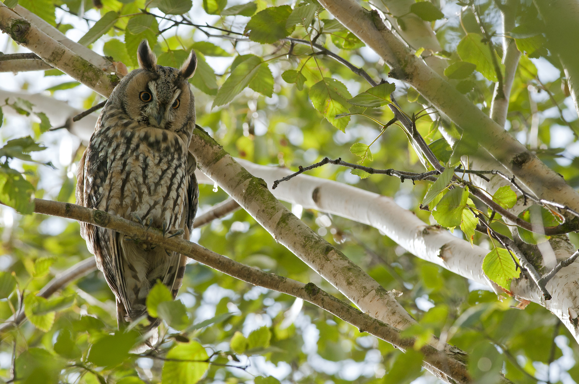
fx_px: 7229
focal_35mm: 450
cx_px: 290
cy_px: 192
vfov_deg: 3.0
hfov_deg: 4.6
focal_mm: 300
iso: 400
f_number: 6.3
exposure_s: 1/320
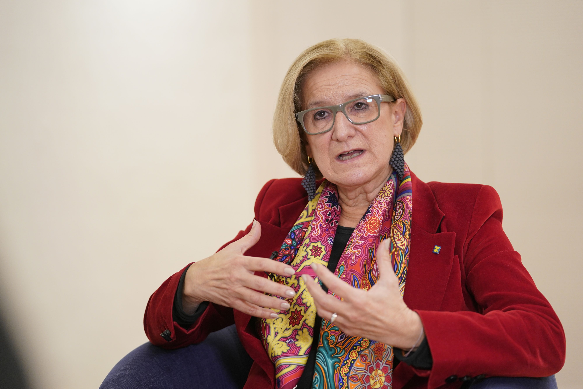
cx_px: 292
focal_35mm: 107
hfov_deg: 19.1
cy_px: 194
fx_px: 1733
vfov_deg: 12.8
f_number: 2.8
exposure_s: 1/250
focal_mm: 107
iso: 1250
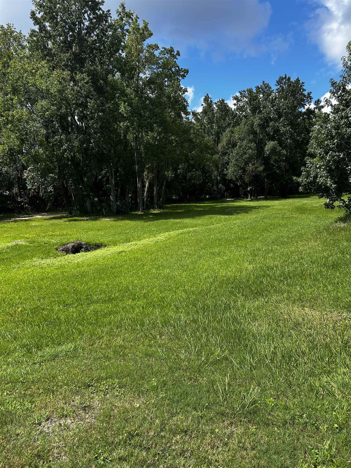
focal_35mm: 26
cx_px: 176
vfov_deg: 67.3
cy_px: 234
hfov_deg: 53.1
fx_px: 352
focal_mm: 5.7
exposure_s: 1/2513
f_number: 1.5
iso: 50
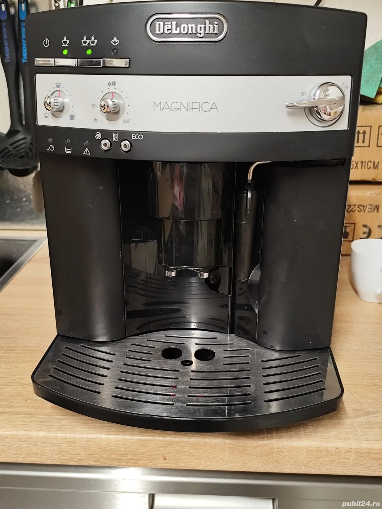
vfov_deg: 56.8
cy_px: 254
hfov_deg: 44.1
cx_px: 191
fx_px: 471
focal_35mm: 32
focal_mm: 6.19
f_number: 1.65
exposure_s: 1/50
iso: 500
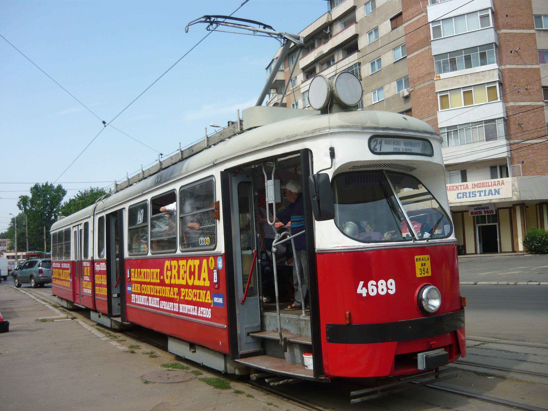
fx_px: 522
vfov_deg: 42.9
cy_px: 206
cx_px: 274
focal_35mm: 33
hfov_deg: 55.4
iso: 100
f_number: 2.8
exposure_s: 1/1000
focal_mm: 5.5
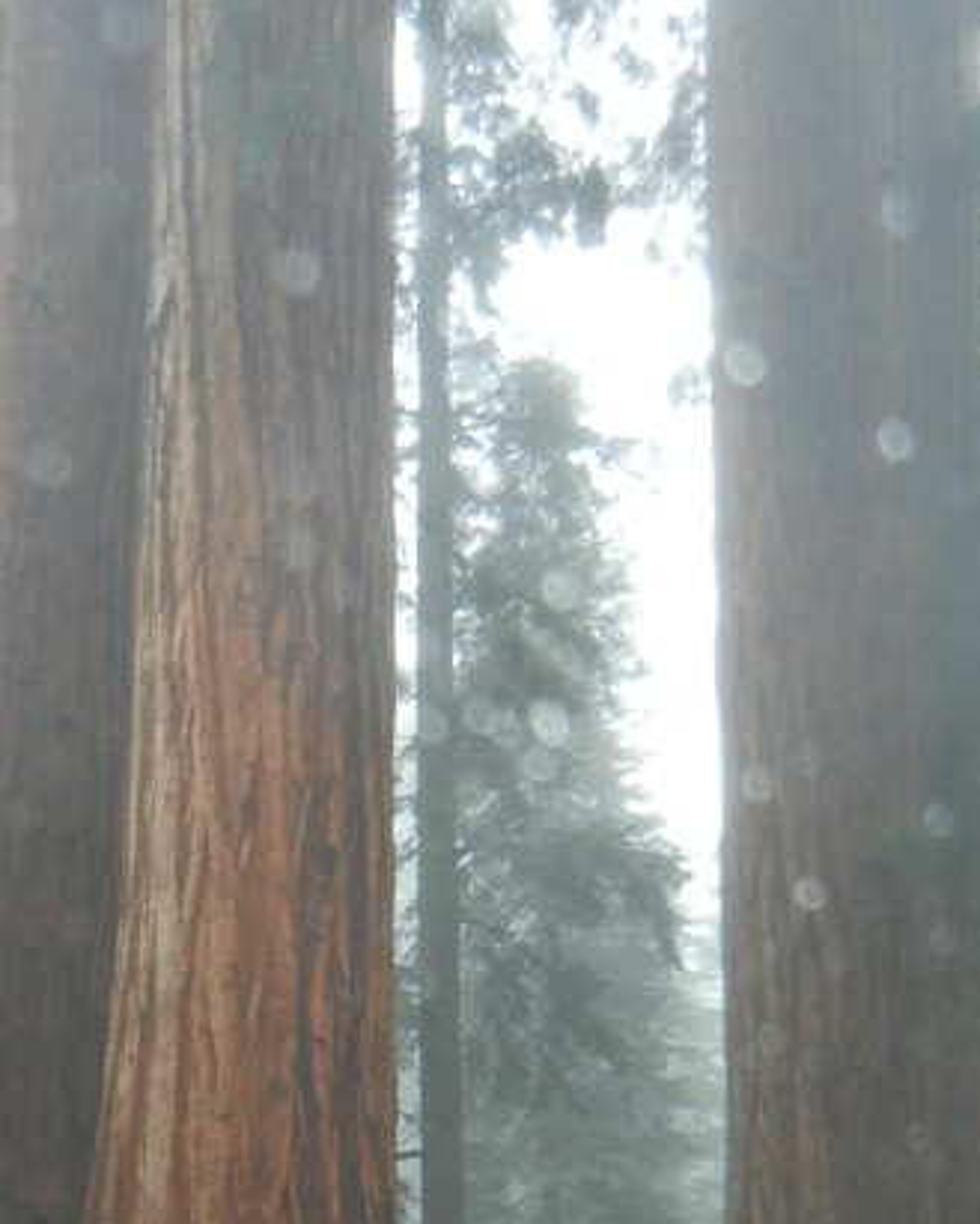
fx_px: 2646
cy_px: 1257
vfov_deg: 24.7
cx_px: 286
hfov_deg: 20.9
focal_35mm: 73
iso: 160
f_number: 3.5
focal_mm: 5.4
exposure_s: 1/60
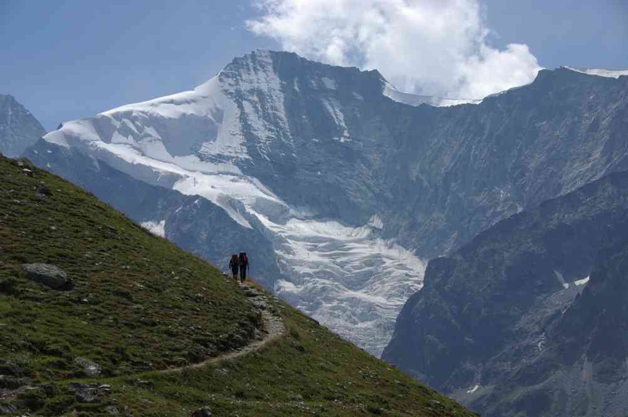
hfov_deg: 20.9
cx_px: 314
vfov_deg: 14.0
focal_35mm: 98
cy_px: 208
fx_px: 1699
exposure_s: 1/350
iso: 100
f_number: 9.5
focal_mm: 65
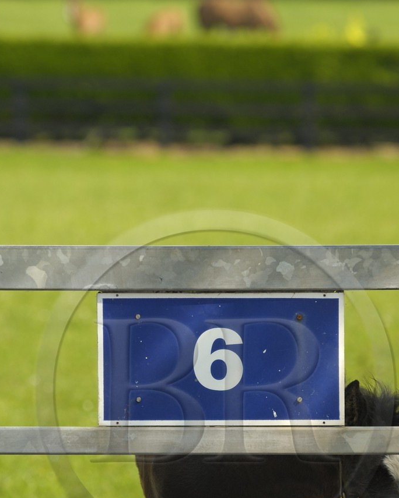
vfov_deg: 4.2
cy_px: 391
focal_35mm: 461
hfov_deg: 3.4
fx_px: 6803
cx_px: 214
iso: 100
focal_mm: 175
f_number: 4.8
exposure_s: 1/250
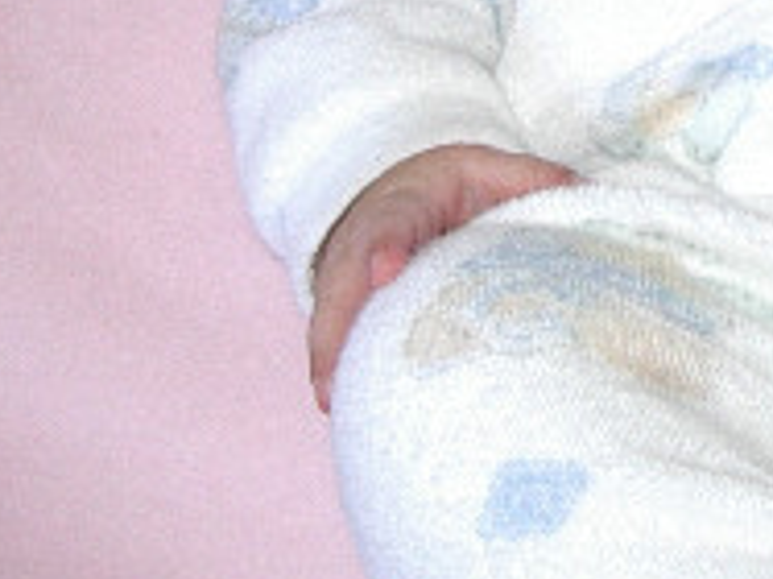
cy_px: -219
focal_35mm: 130
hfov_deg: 14.9
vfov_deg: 11.1
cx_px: 794
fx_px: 2901
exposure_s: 1/60
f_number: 2.6
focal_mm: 5.8
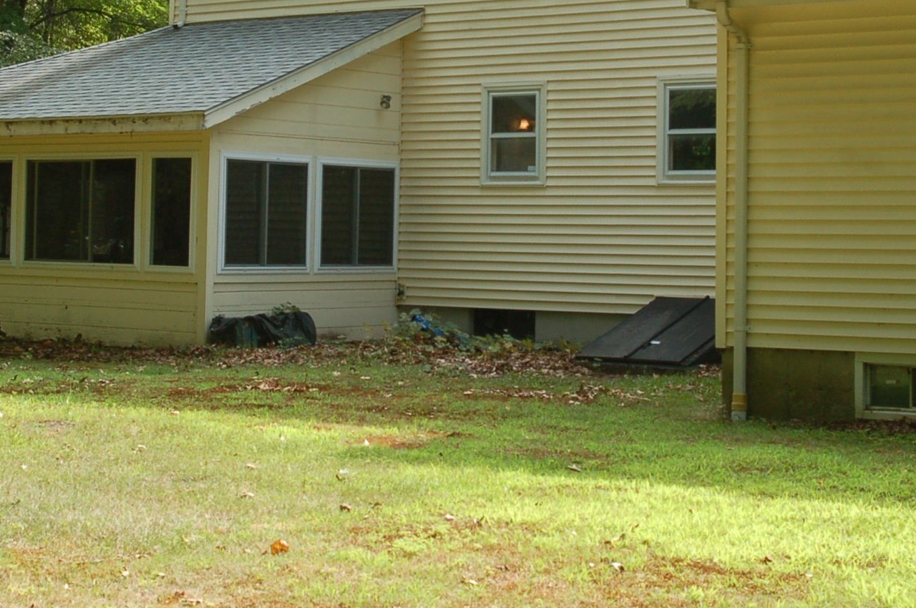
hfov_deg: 27.4
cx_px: 507
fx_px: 1880
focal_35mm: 74
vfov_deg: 18.1
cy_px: 76
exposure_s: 1/250
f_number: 8
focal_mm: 28
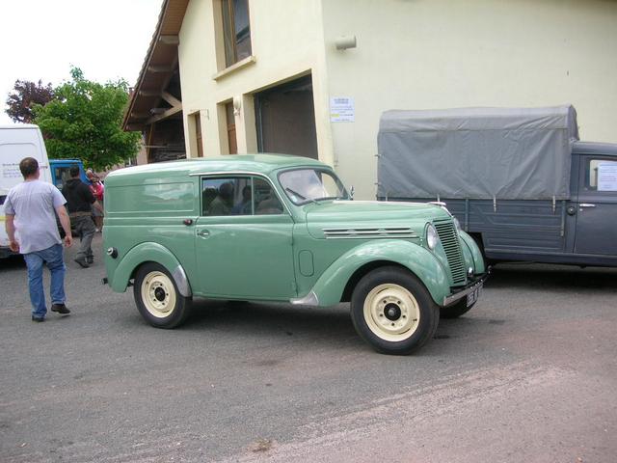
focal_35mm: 35
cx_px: 308
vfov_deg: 40.7
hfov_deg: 52.6
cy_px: 232
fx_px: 624
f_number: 2.8
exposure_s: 1/286
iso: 50
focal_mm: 5.8
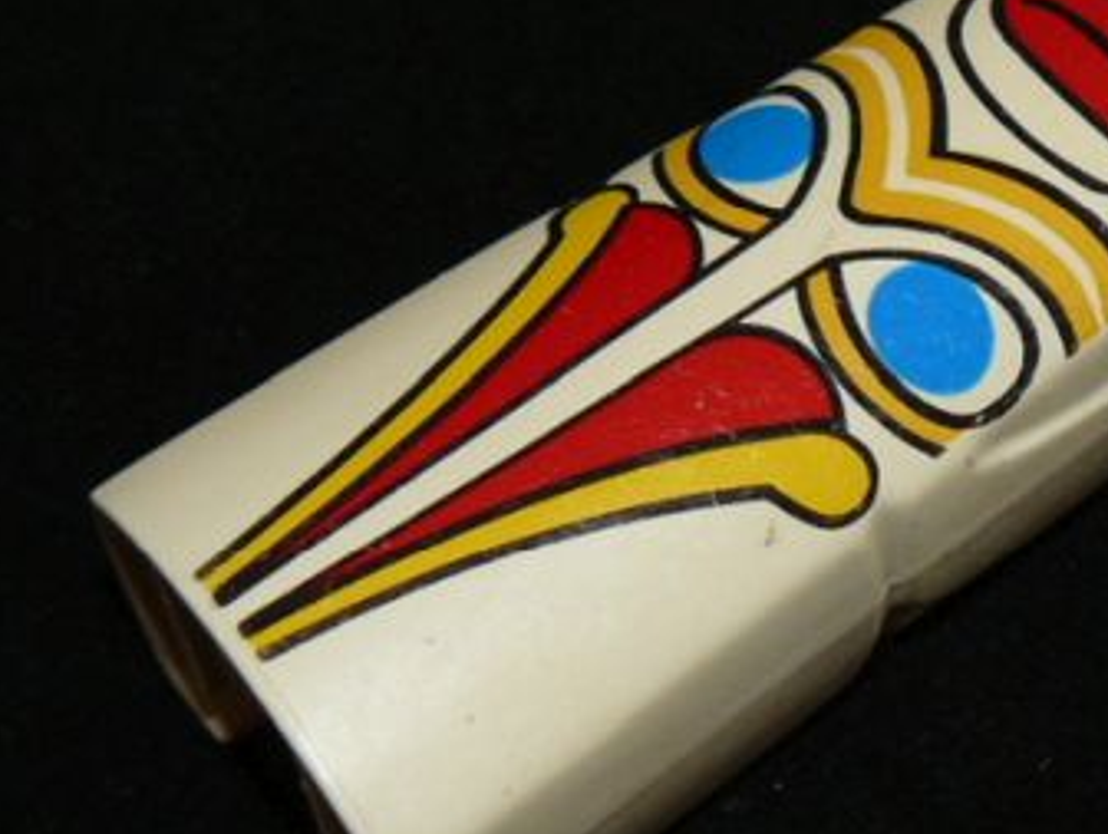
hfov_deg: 16.1
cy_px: 384
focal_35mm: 121
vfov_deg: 12.3
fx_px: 3879
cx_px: 880
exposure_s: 1/30
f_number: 2.8
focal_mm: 8.2
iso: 100
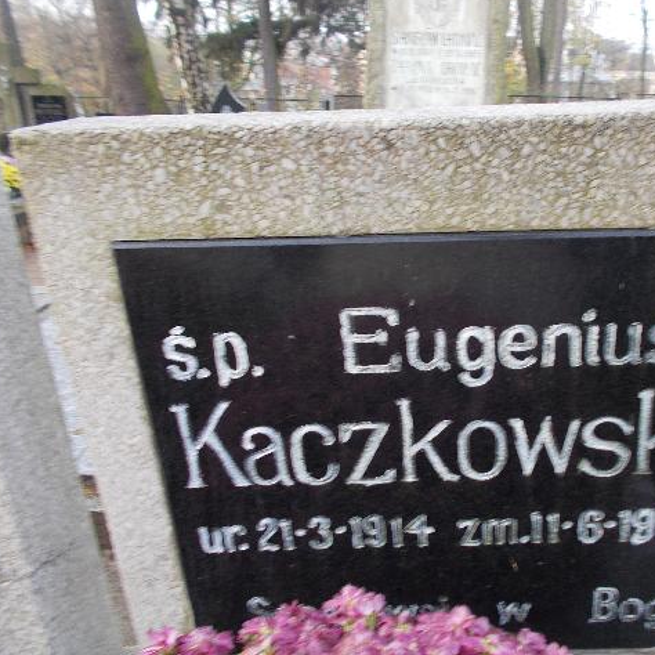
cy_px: 325
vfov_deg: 52.5
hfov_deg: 51.7
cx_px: 430
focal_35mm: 31
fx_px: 664
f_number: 3.2
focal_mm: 4.6
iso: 80
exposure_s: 1/40
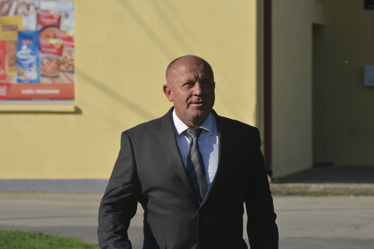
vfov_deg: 4.6
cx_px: 187
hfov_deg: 6.9
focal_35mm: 300
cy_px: 124
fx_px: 3117
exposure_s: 1/500
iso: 640
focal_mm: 300
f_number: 11
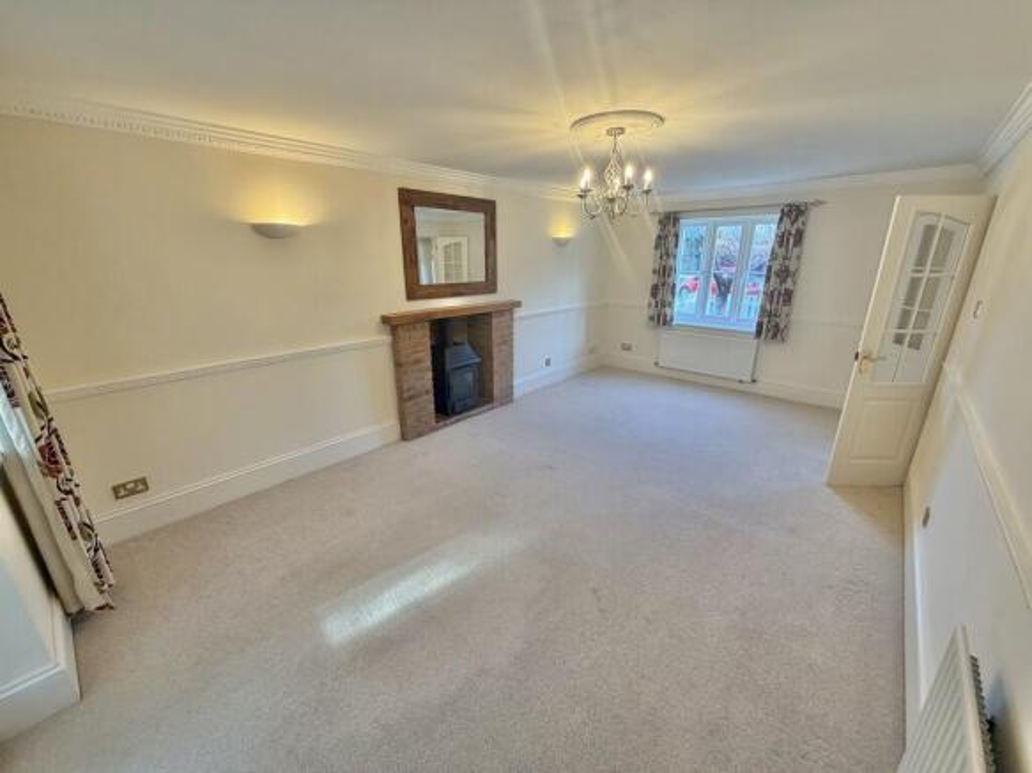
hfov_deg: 102.1
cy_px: 386
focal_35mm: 14
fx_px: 417
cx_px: 516
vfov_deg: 85.7
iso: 250
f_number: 2.2
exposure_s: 1/100
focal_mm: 2.22
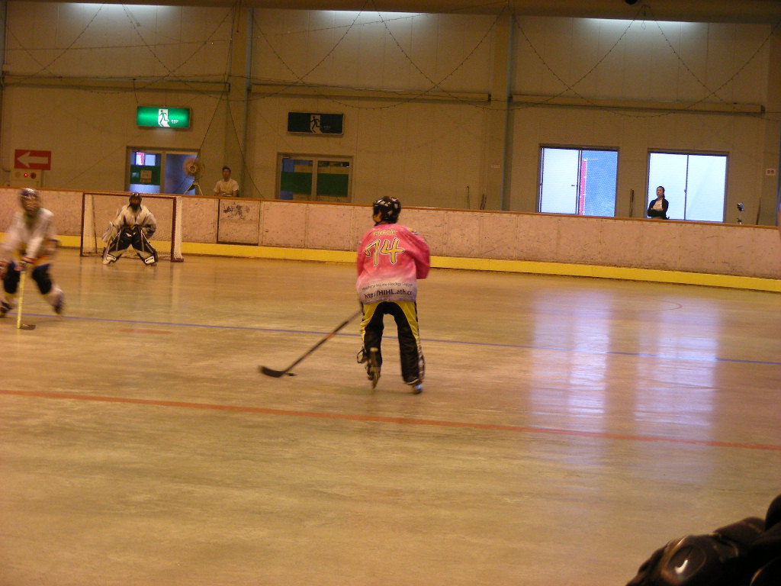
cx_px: 390
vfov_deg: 14.9
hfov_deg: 19.8
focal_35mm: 99
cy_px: 293
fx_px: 2234
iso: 200
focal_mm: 16.5
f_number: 3.5
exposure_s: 1/27.2
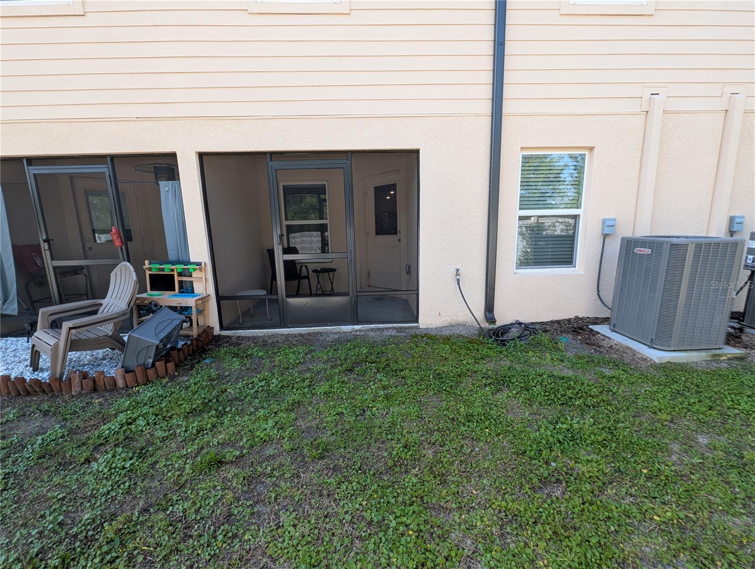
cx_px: 378
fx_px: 284
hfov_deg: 106.1
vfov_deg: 90.1
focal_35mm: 13
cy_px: 284
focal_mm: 1.95
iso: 43
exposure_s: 1/161
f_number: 2.2
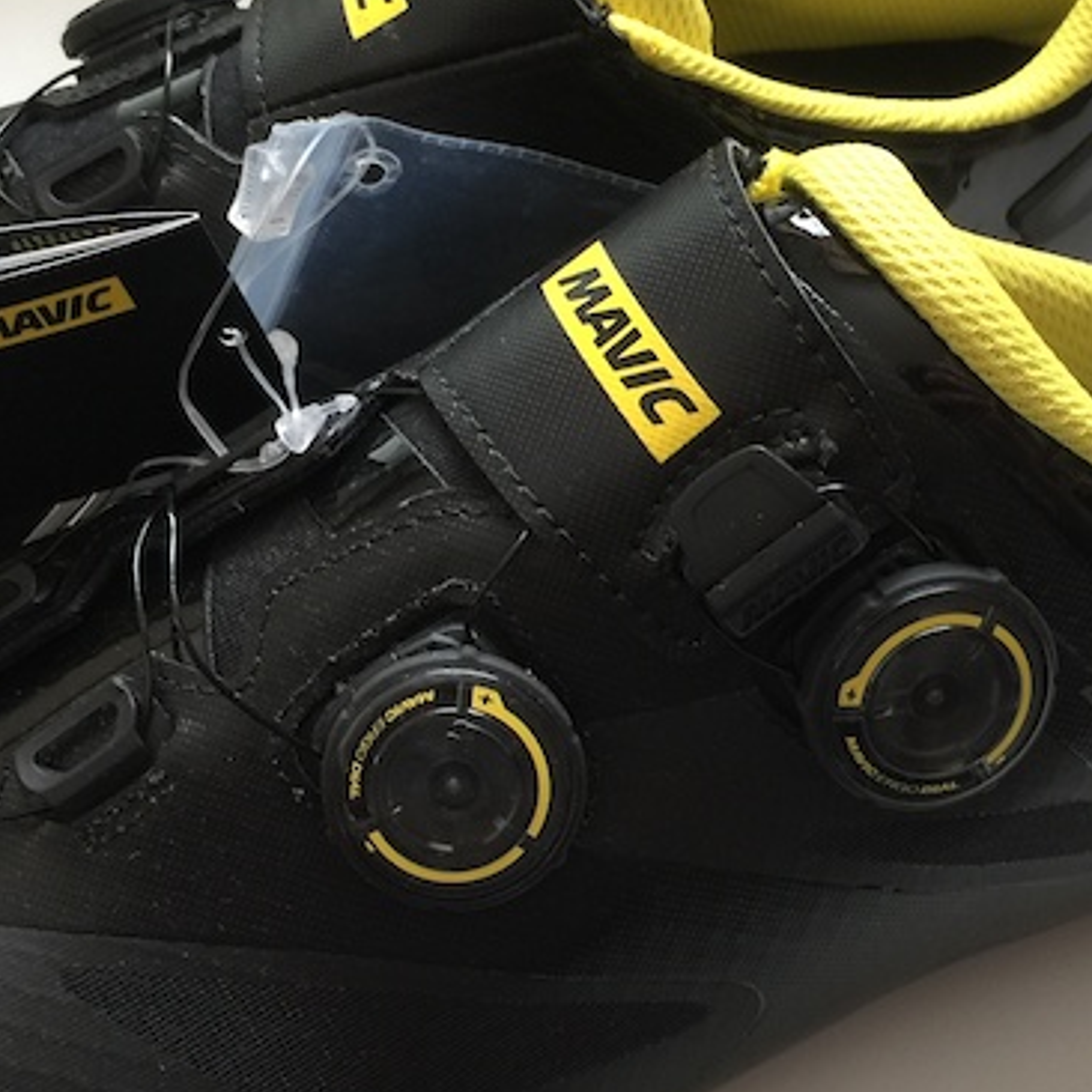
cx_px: 522
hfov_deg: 30.6
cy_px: 618
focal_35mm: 56
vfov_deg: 30.5
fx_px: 1999
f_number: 2.2
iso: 40
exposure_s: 1/15
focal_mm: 4.15
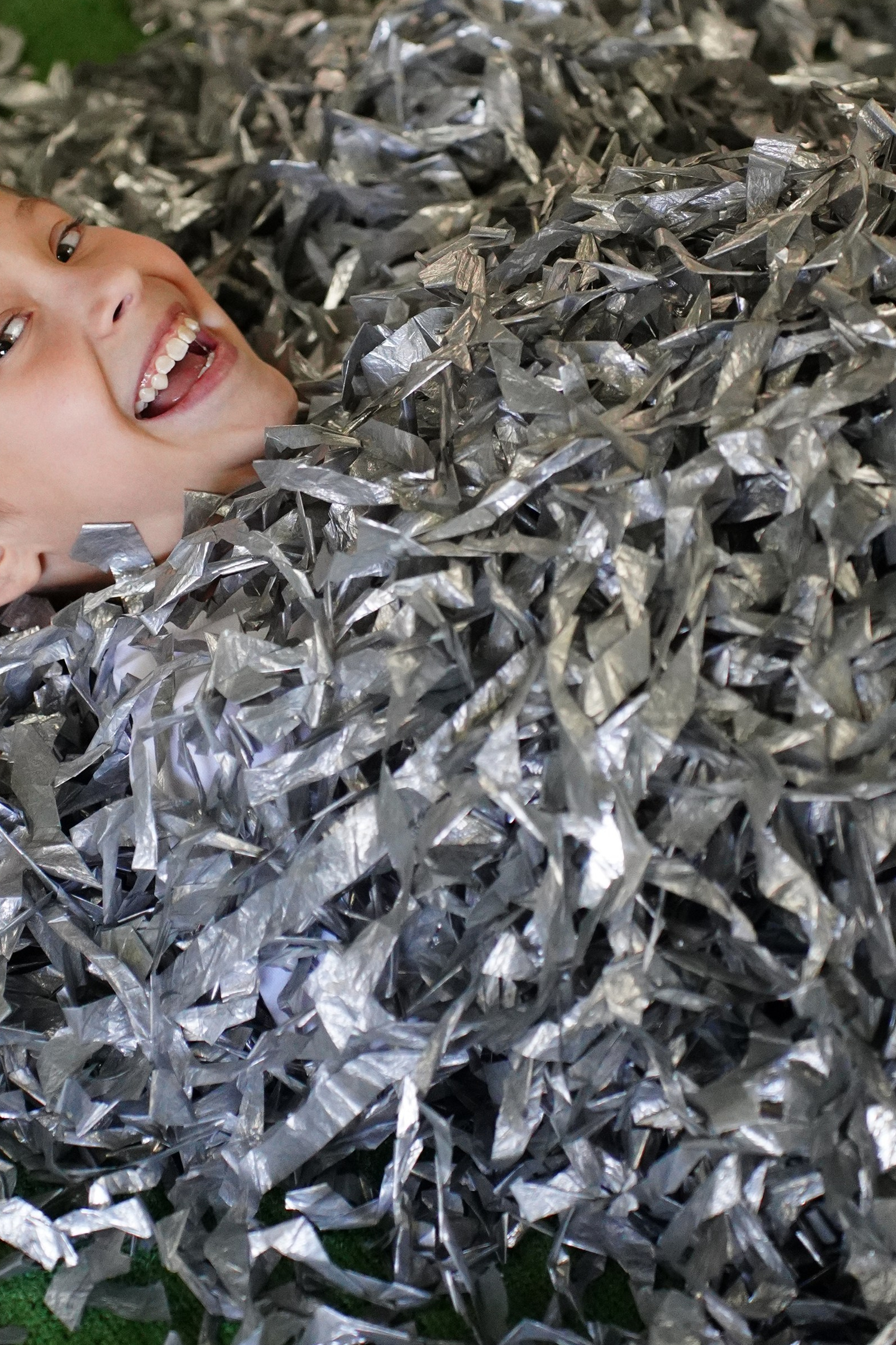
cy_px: 380
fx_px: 4778
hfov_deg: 10.7
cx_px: 282
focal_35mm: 128
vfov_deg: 16.0
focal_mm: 75
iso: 6400
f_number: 2.8
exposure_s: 1/500
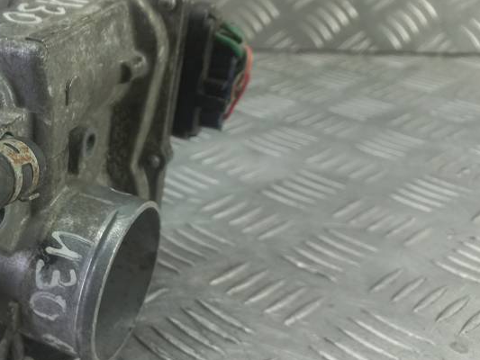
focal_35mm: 48
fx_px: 666
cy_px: 185
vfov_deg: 30.3
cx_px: 43
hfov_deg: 37.0
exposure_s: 1/50
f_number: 1.8
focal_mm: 4.6
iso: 64
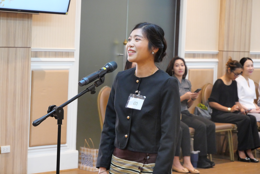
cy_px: 87
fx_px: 896
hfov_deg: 16.5
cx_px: 130
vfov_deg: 11.1
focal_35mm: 124
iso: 3200
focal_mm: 60
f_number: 5.6
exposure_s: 1/40
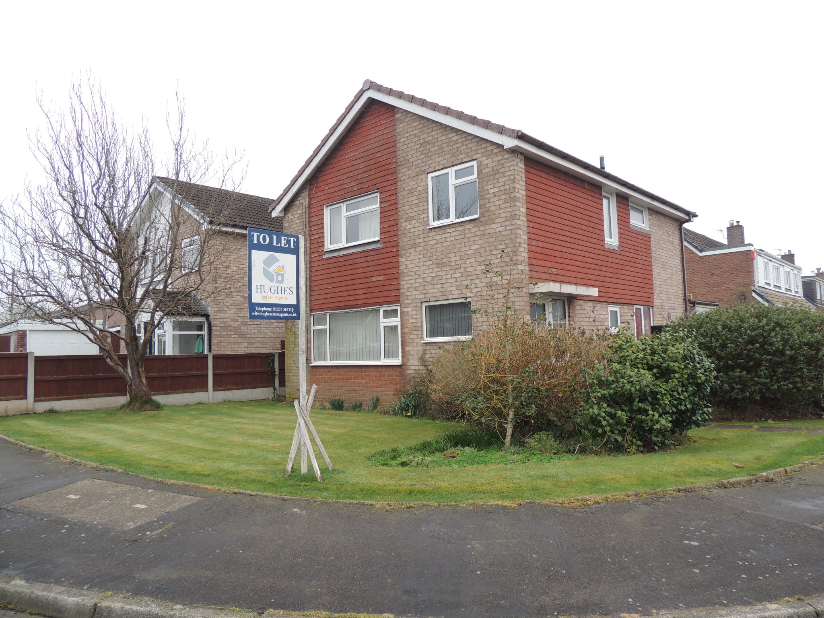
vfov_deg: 56.8
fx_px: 571
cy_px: 309
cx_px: 412
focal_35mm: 24
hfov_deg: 71.6
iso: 100
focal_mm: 4.3
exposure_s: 1/60
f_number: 3
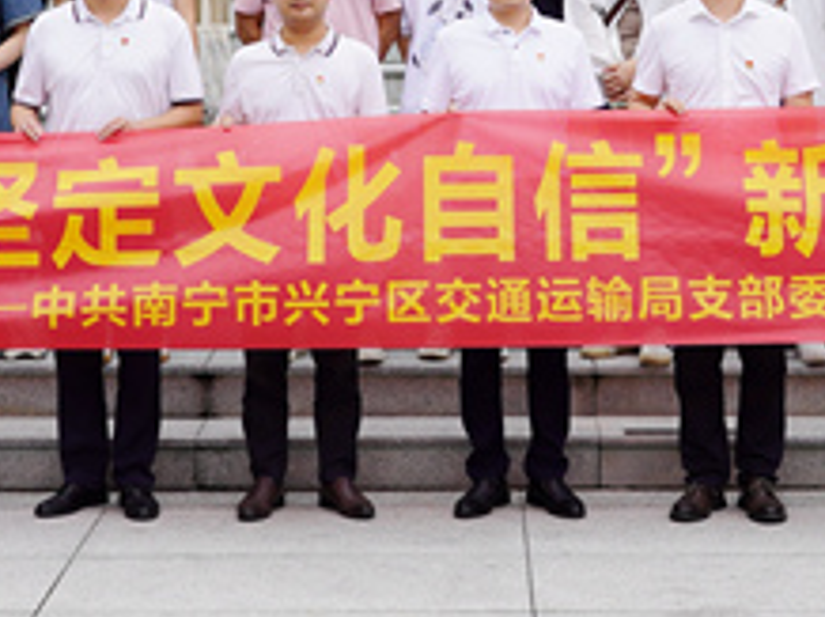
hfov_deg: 18.6
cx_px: 488
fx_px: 2524
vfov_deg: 13.6
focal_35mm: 106
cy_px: -89
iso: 100
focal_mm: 30
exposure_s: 1/250
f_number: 5
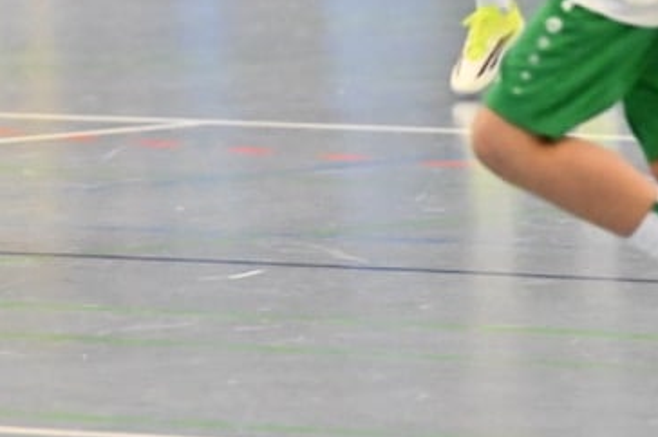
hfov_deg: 2.9
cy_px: -176
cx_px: -235
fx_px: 12856
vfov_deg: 1.9
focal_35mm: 704
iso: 8000
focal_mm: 200
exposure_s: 1/1000
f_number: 3.5
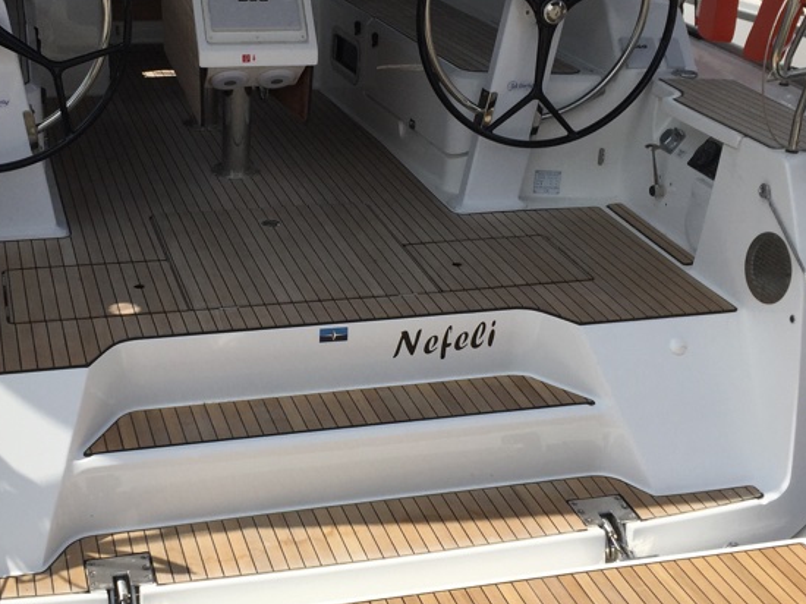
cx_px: 306
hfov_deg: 35.4
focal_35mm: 54
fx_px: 1257
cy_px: 254
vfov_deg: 27.0
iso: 32
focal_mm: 4.15
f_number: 2.2
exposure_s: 1/3968
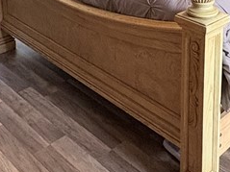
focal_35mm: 60
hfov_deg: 31.9
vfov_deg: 21.1
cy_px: -77
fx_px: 398
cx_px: 156
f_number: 2.2
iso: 400
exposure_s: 1/60
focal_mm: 2.22
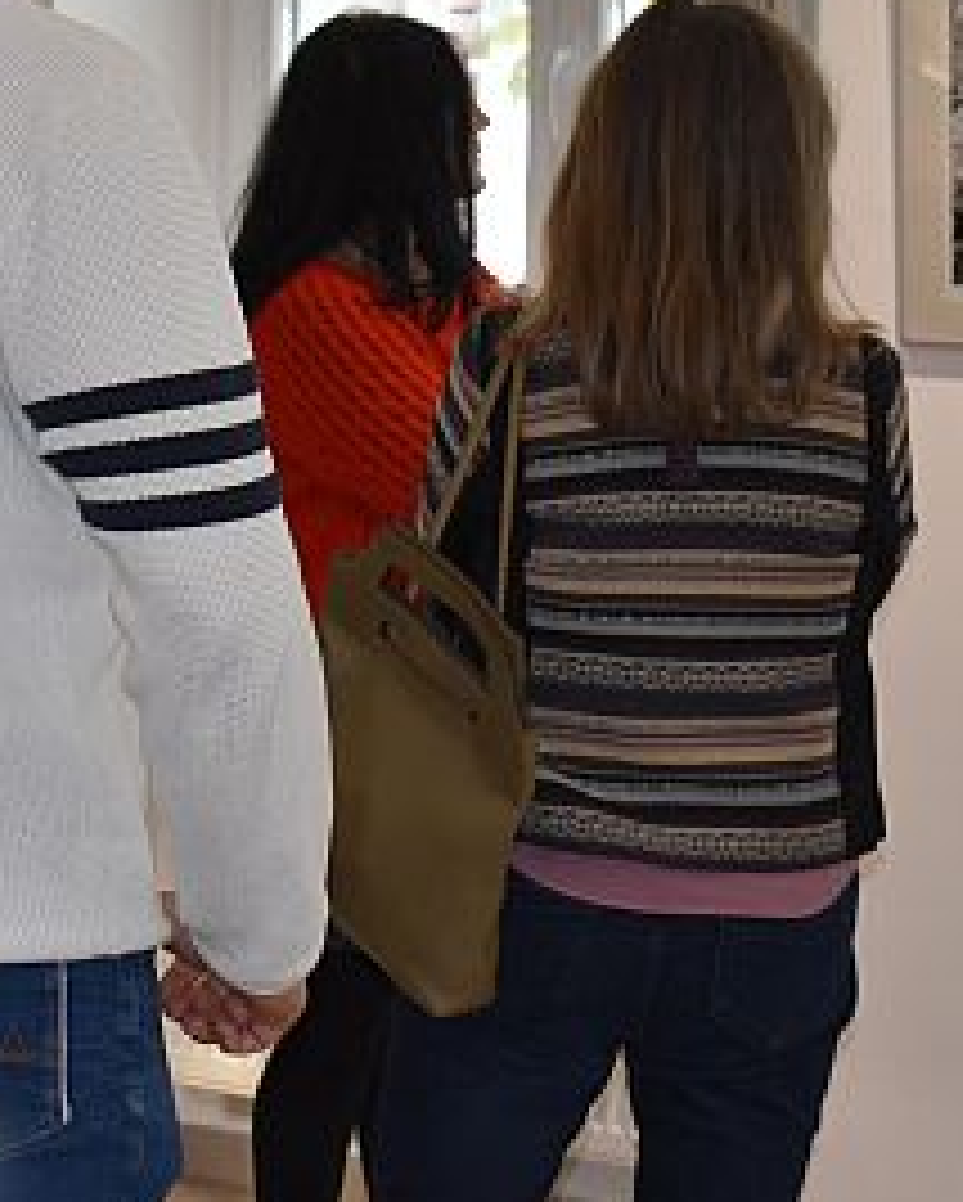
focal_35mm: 155
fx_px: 5516
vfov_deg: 12.4
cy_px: 394
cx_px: 356
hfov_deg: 10.0
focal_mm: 46
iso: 800
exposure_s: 1/160
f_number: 5.3
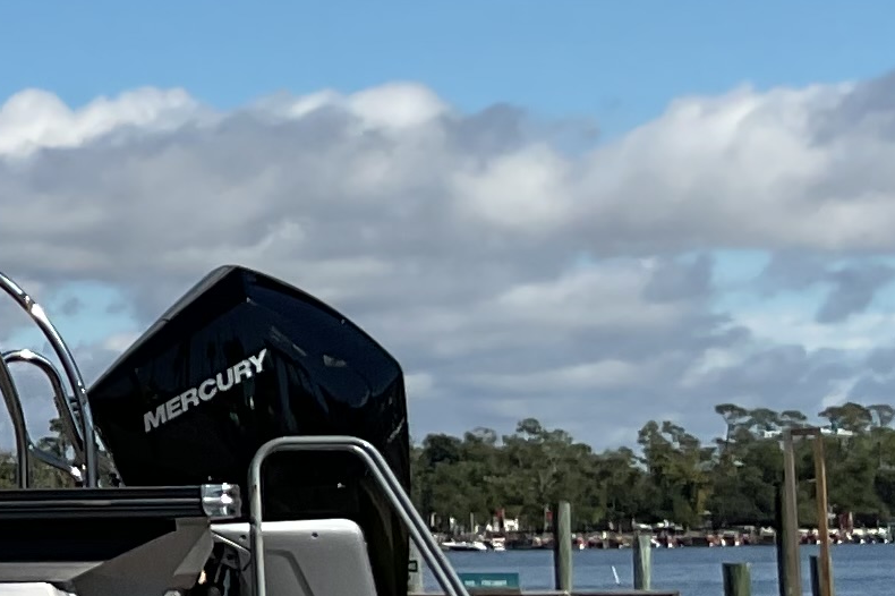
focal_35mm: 154
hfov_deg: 11.9
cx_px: -904
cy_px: 249
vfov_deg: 8.9
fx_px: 3827
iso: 16
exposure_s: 1/3125
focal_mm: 3
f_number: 1.8
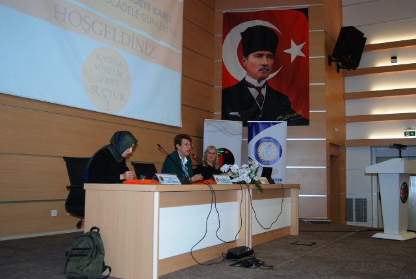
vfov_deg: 38.5
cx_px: 208
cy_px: 140
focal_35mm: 34
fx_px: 399
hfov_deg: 55.0
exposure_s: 1/60
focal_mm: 23
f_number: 4
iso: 400
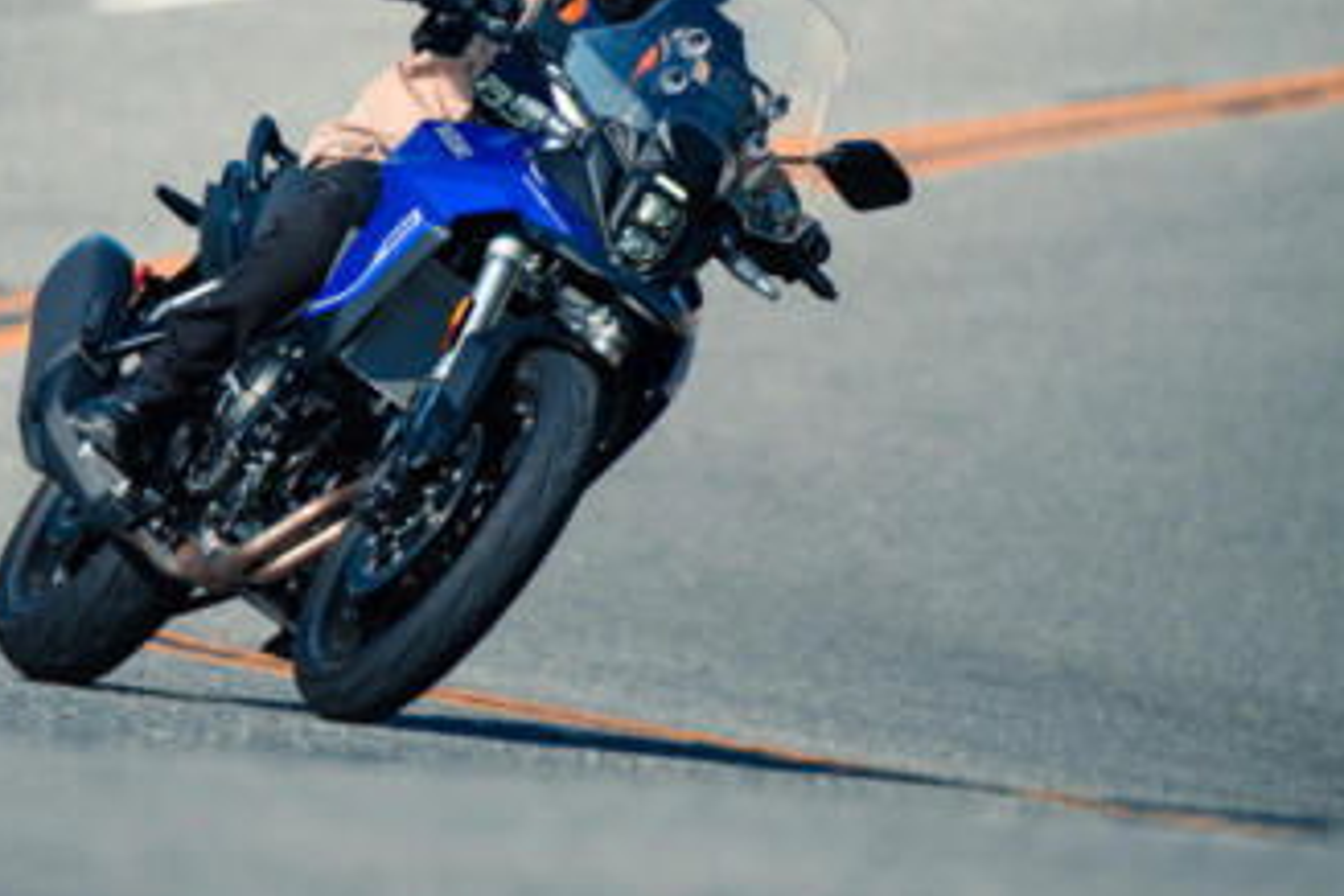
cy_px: 253
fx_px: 22809
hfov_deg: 3.4
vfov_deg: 2.3
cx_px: 448
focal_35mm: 611
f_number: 5.6
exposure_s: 1/640
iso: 320
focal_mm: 400
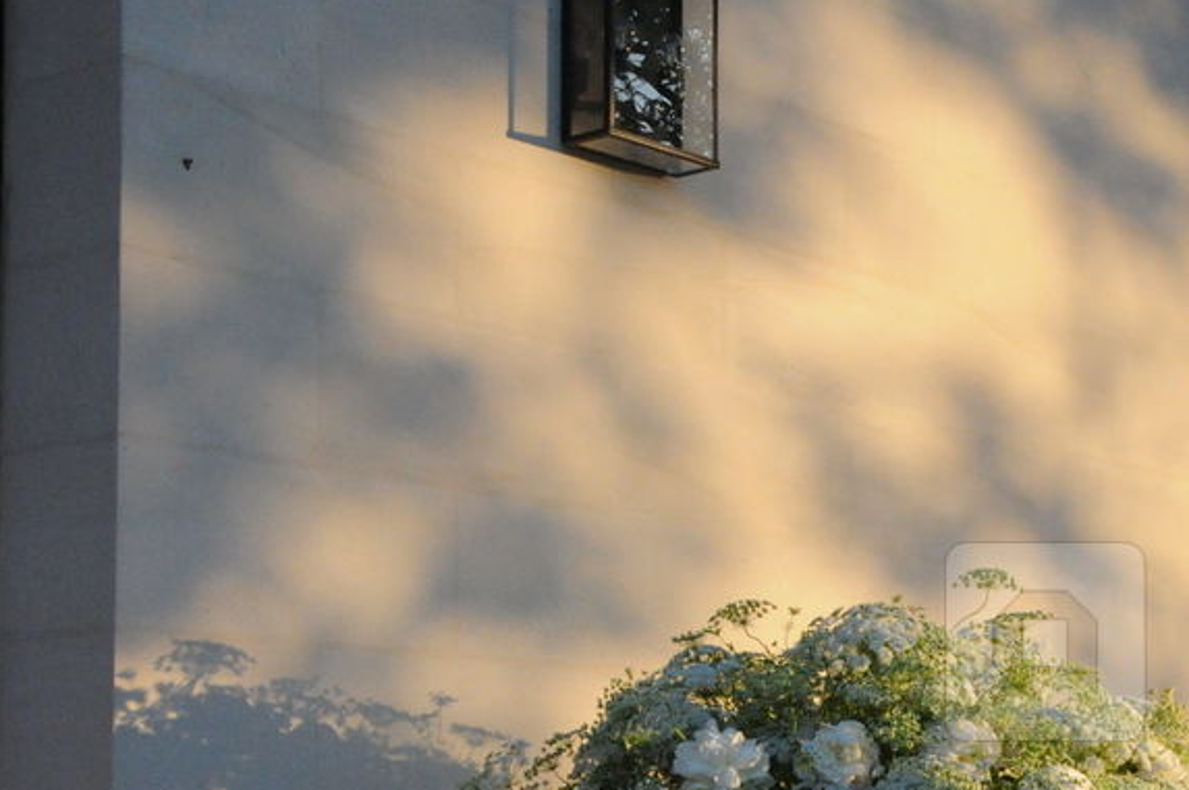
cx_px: 1366
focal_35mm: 78
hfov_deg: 24.0
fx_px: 2574
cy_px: 643
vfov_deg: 17.3
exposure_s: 1/500
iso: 2000
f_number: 11
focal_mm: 22
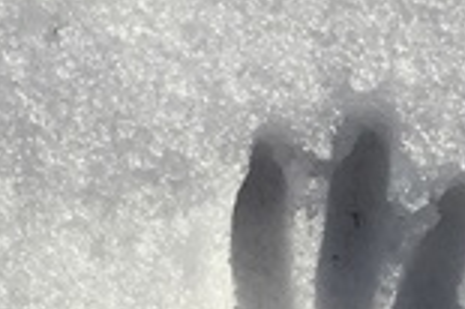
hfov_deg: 13.7
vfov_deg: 8.1
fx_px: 1935
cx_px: 216
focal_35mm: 150
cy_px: 854
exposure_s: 1/3968
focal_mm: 4.15
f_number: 2.2
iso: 32
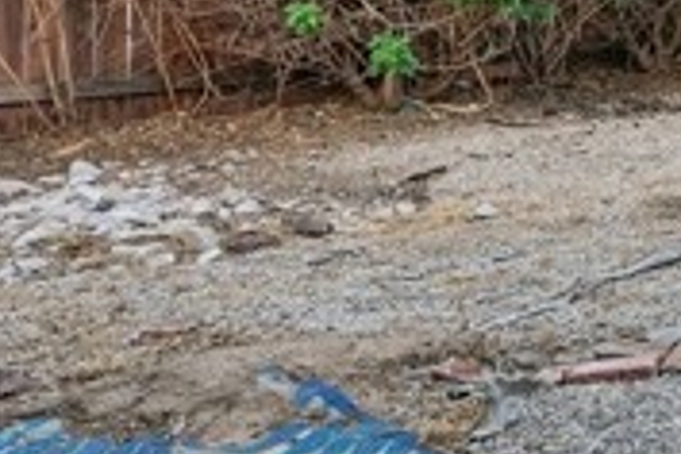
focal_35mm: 58
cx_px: 1170
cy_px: -54
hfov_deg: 22.8
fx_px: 1097
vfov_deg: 22.0
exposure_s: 1/30
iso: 400
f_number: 8
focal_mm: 16
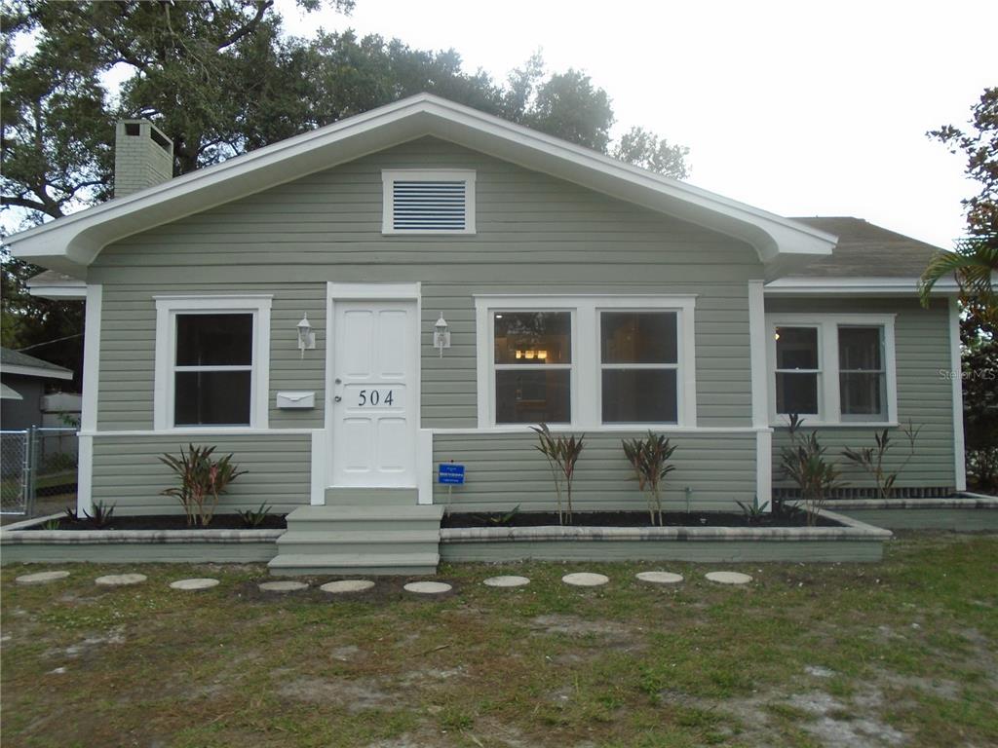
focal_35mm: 26
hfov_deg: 67.3
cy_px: 374
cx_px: 499
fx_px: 750
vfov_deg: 53.1
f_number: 3.2
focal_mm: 4.6
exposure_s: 1/250
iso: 100
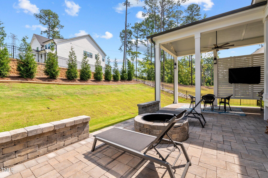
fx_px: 112
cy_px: 89
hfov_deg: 100.4
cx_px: 134
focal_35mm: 15
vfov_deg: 77.2
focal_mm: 15
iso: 400
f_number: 6.3
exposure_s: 1/640
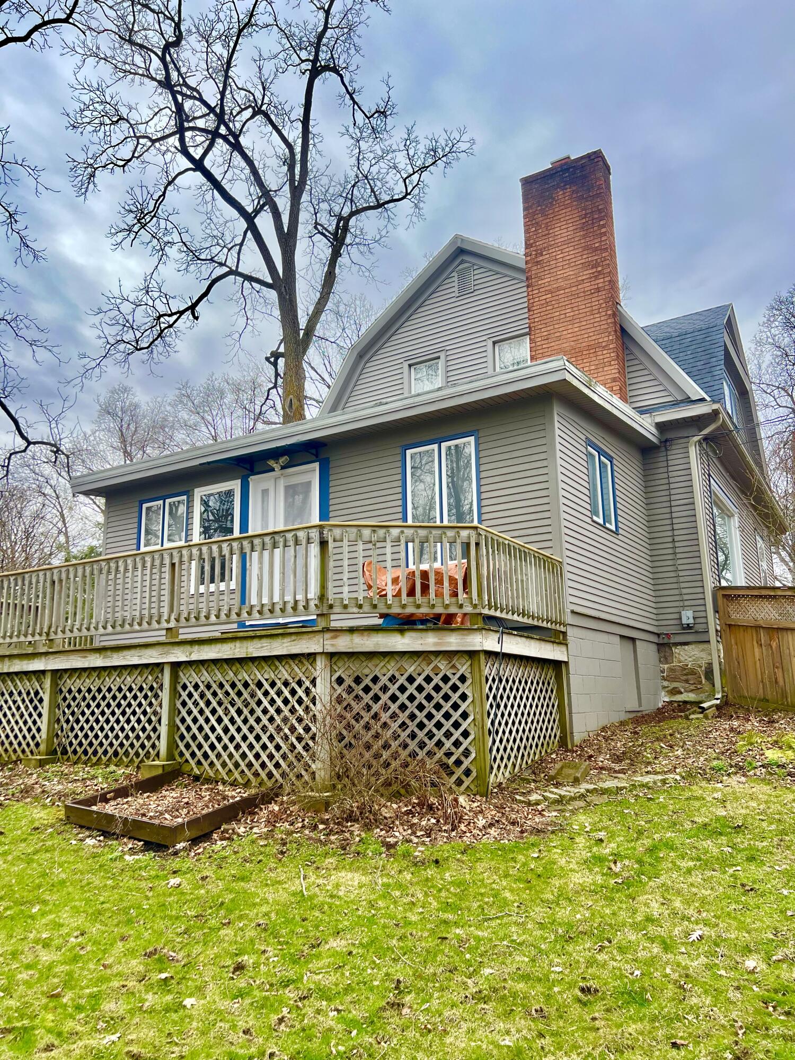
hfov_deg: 53.1
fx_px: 796
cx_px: 398
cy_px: 530
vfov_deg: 67.3
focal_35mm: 26
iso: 50
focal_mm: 5.7
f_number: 1.5
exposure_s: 1/3356
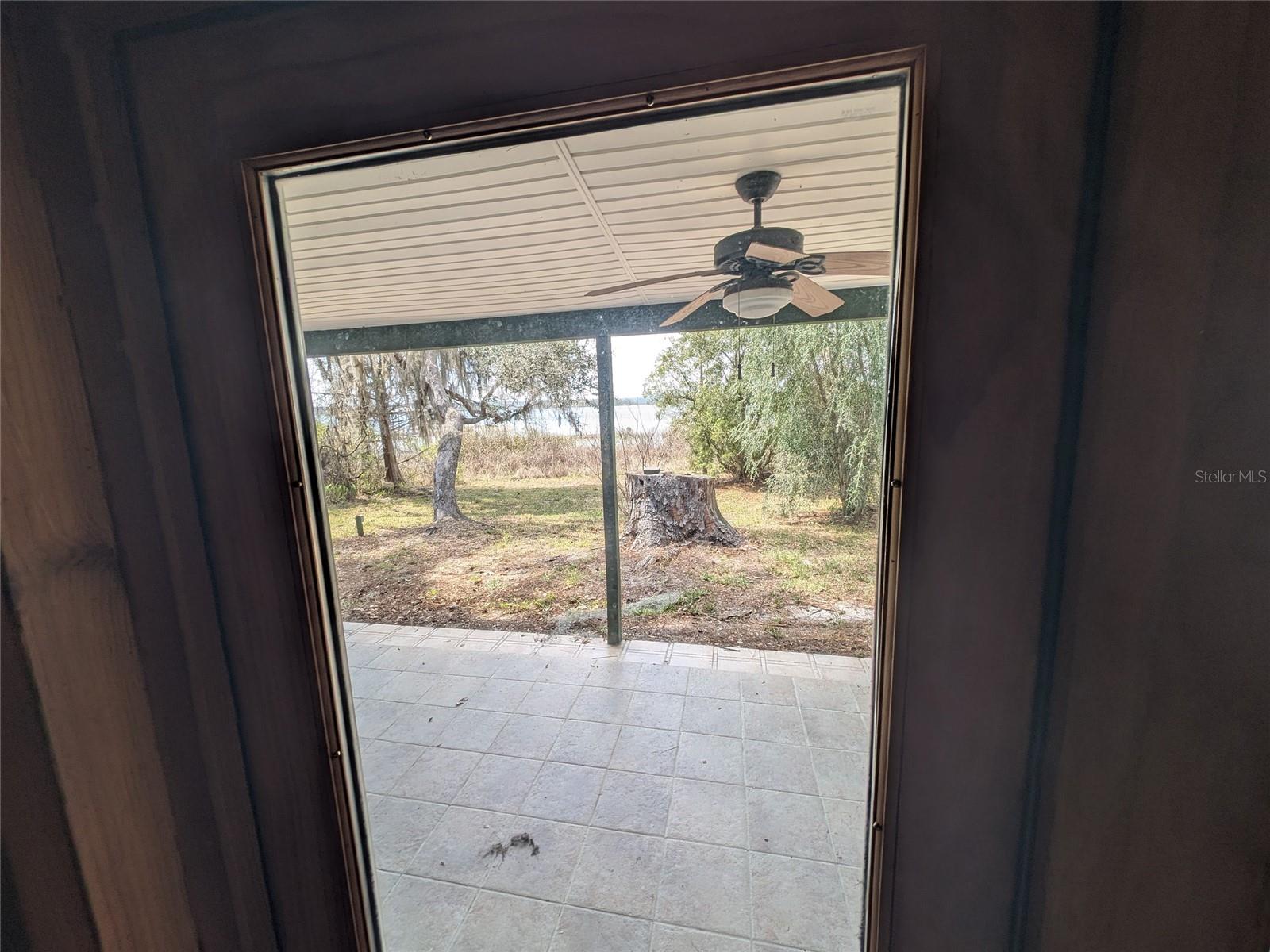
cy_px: 476
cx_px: 635
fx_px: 440
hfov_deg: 110.5
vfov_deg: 94.5
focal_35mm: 12
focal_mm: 2.23
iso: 37
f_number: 1.95
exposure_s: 1/210
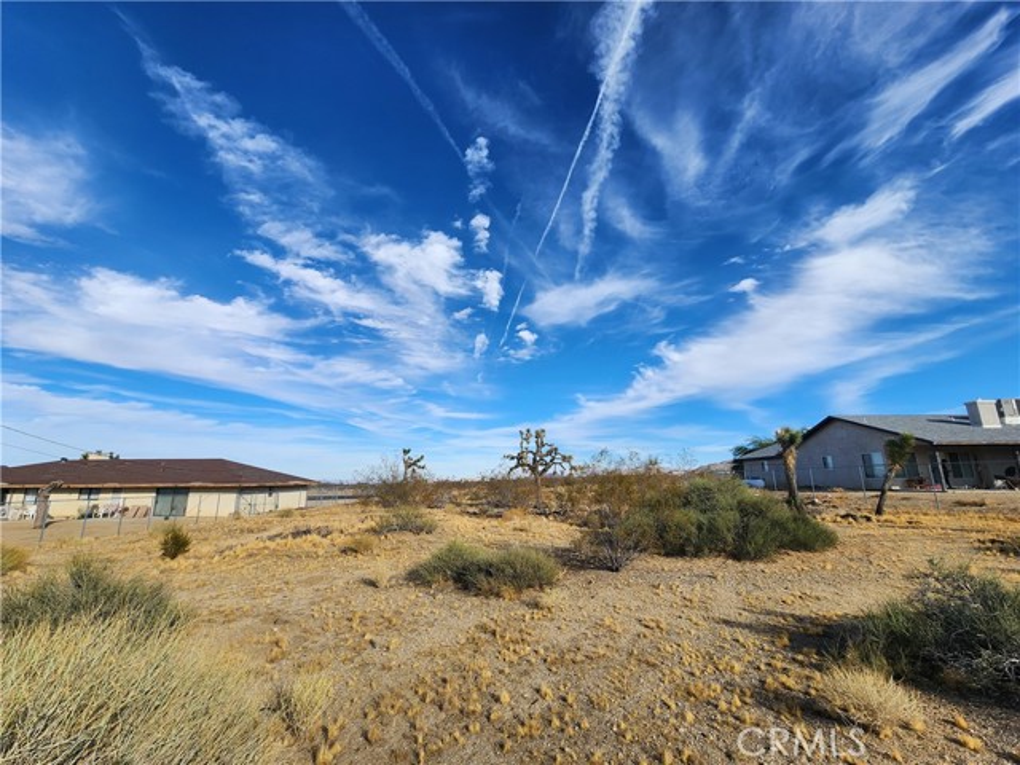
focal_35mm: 13
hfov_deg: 106.2
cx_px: 510
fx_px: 383
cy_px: 382
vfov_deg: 89.9
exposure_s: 1/1957
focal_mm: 2.2
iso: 50
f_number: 2.2
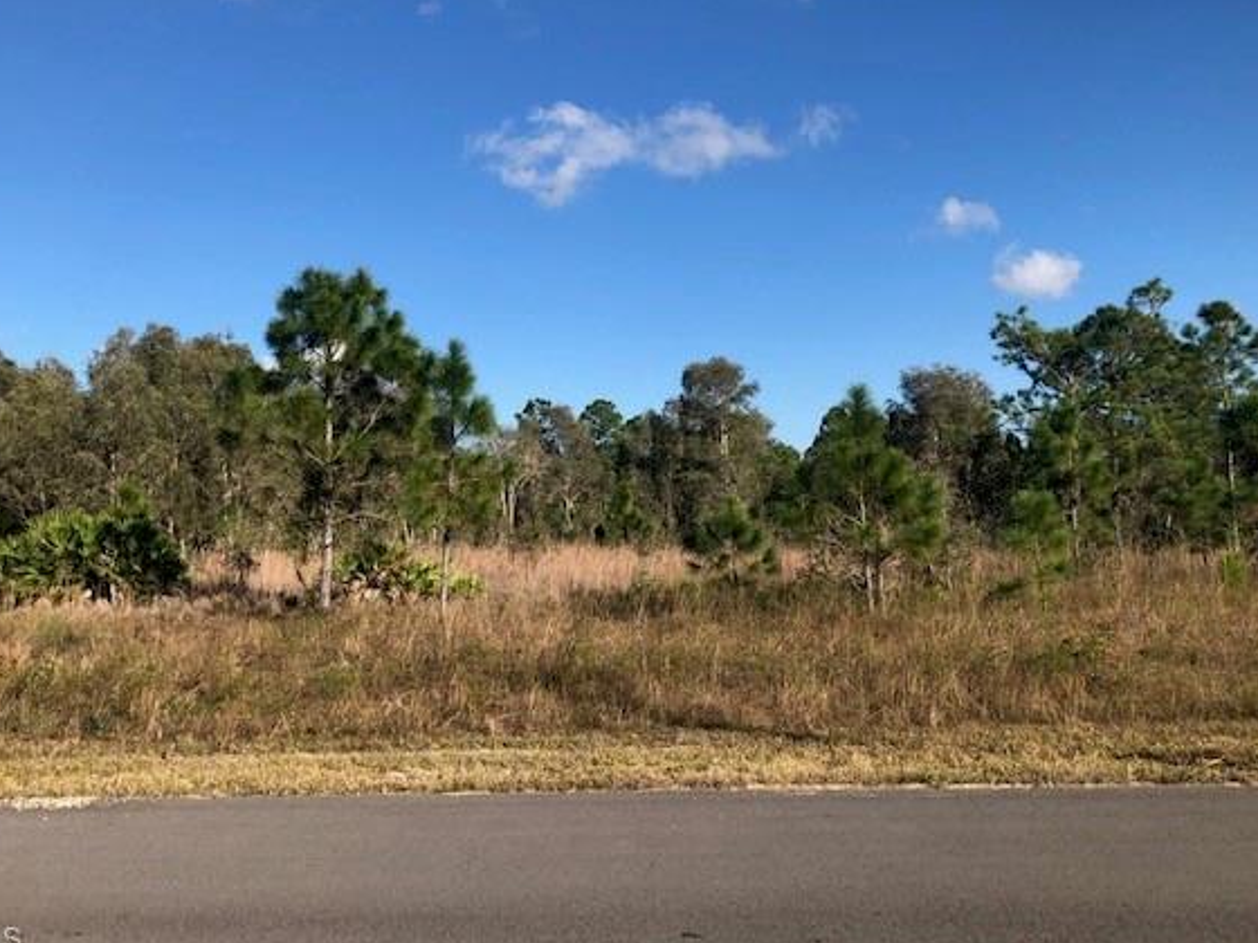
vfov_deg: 44.1
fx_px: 1163
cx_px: 575
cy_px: 422
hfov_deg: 56.7
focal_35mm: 32
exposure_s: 1/2088
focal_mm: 3.99
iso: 20
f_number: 1.8
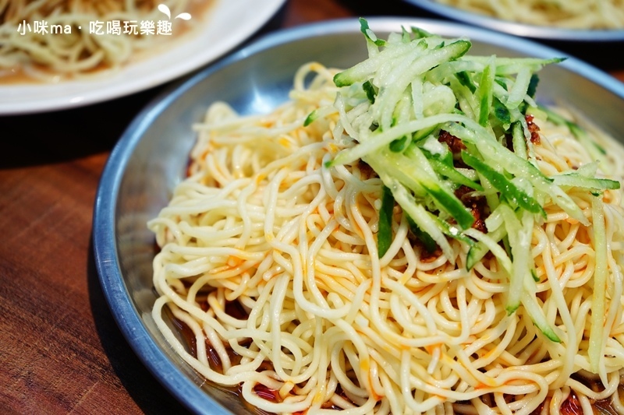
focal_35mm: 57
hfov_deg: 35.1
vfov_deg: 23.8
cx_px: 312
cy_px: 208
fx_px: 988
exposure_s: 1/60
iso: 400
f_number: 5
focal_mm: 57
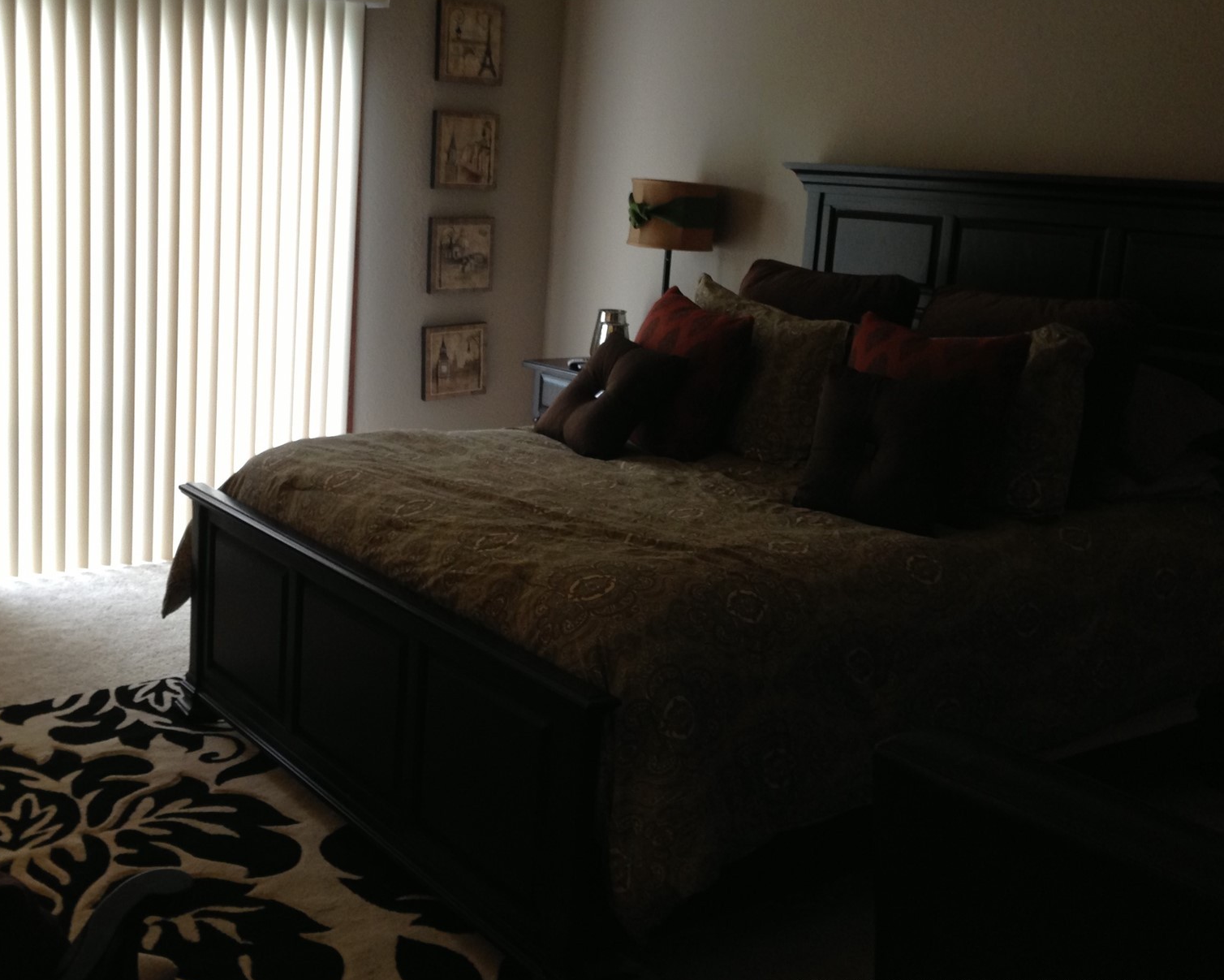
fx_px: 1486
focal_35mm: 41
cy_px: 439
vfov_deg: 36.5
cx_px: 498
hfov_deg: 44.6
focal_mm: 4.13
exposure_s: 1/20
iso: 100
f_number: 2.4
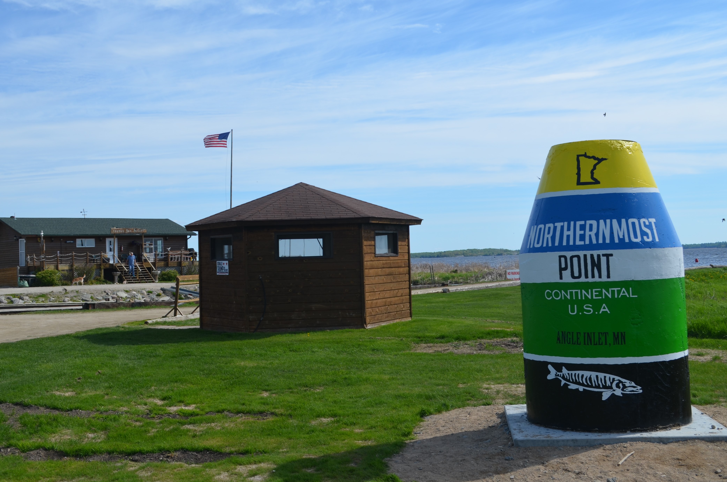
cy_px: 241
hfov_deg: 49.6
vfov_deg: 34.1
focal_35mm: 39
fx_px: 786
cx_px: 364
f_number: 9
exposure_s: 1/320
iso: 100
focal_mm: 26
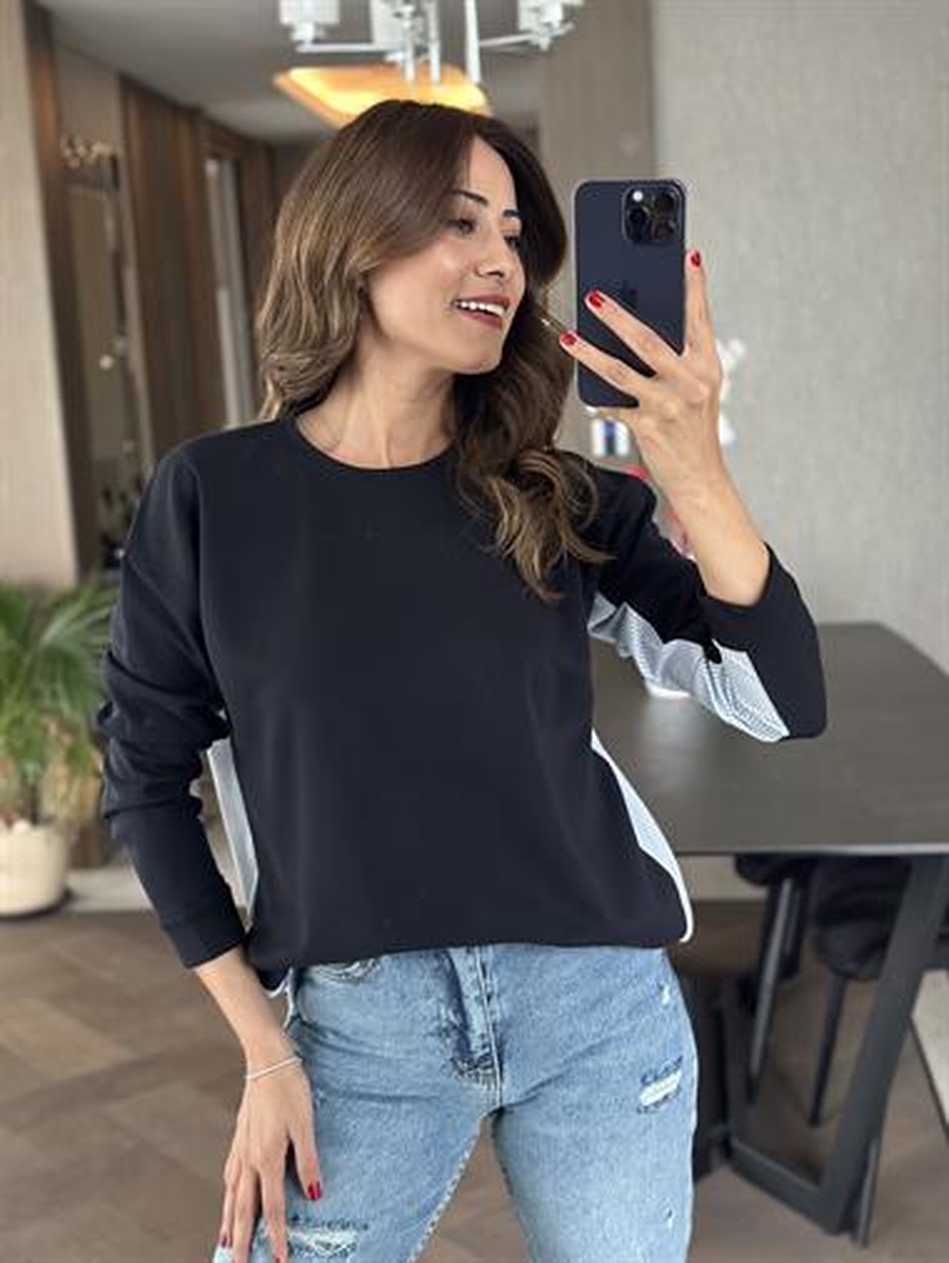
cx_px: 474
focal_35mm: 48
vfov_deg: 39.6
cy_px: 632
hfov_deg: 30.3
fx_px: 1753
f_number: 1.78
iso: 500
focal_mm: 6.86
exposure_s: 1/40
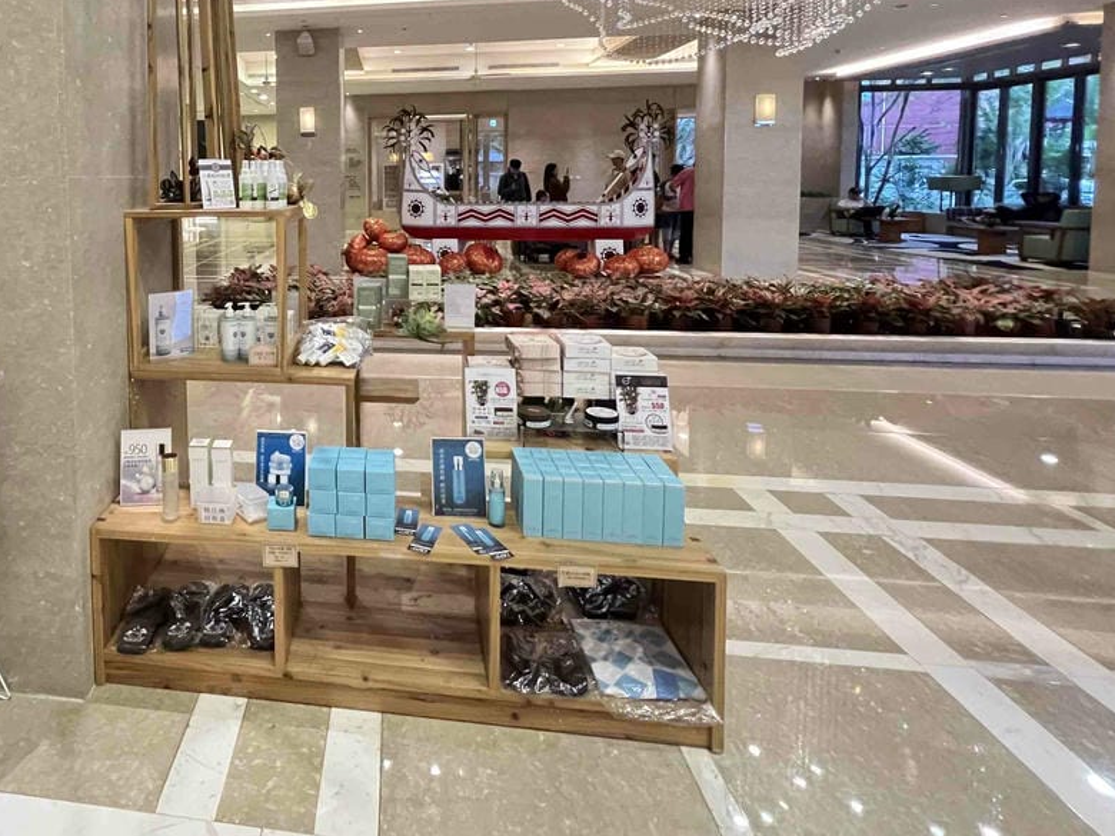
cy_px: 222
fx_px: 644
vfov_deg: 62.6
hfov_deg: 76.3
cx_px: 292
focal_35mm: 20
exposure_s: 1/60
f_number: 1.8
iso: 640
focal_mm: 1.57
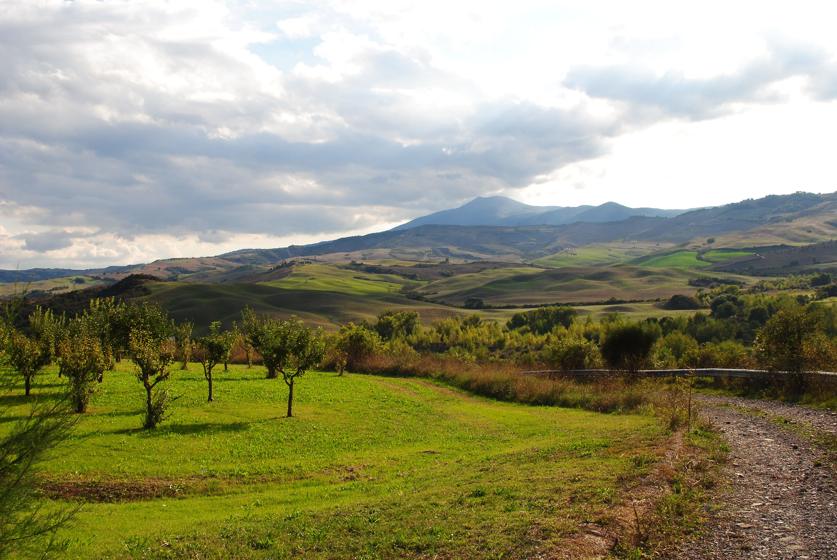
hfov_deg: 49.5
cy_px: 280
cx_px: 418
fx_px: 908
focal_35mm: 39
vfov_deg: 34.3
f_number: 10
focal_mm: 26
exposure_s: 1/250
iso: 200
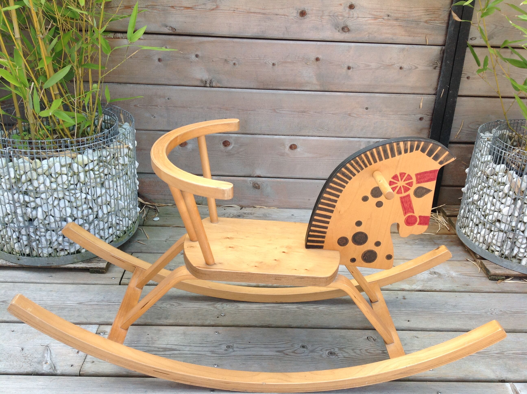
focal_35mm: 35
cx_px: 264
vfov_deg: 40.6
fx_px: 532
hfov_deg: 52.7
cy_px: 197
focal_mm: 4.28
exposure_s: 1/222
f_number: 2.4
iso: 50
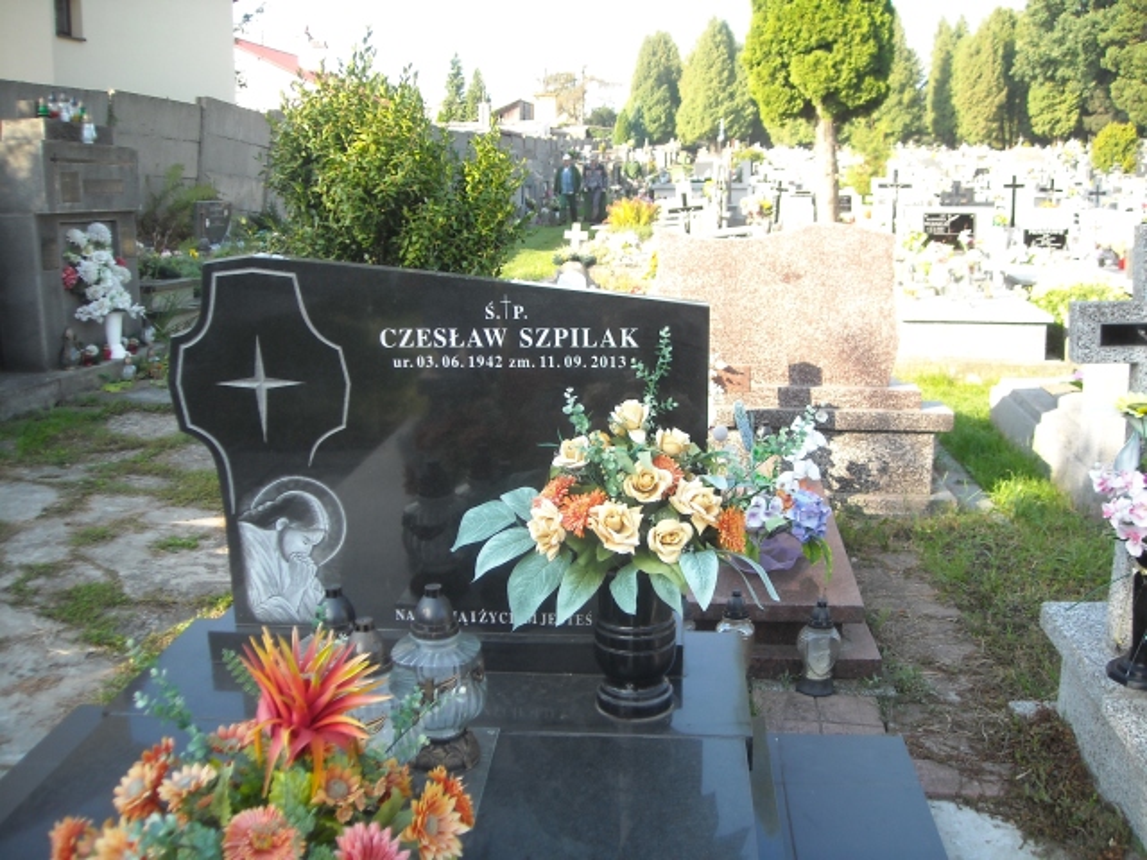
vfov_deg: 40.7
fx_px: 1160
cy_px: 430
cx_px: 574
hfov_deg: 52.6
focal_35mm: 35
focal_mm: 5.7
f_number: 2.8
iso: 64
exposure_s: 1/141
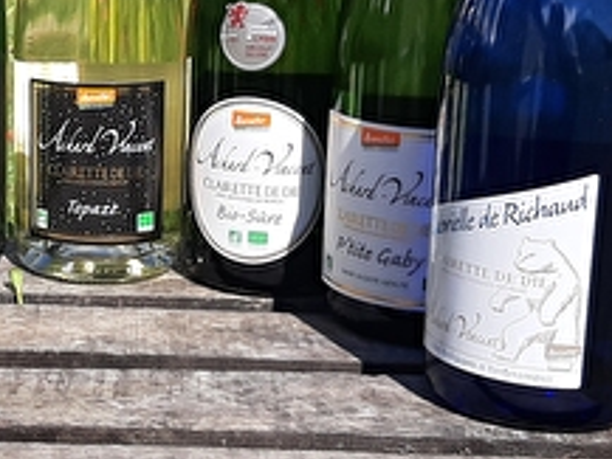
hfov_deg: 22.7
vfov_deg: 17.7
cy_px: 127
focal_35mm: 83
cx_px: 7
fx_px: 1468
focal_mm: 3.93
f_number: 1.7
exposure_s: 1/3155
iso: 40
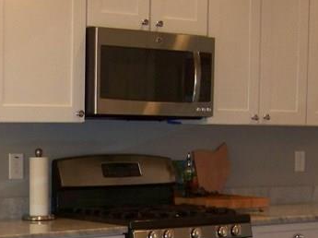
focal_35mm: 107
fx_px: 982
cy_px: 279
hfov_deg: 18.1
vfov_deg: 13.5
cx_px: 35
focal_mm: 5.85
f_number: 2.8
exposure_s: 1/30
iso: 200
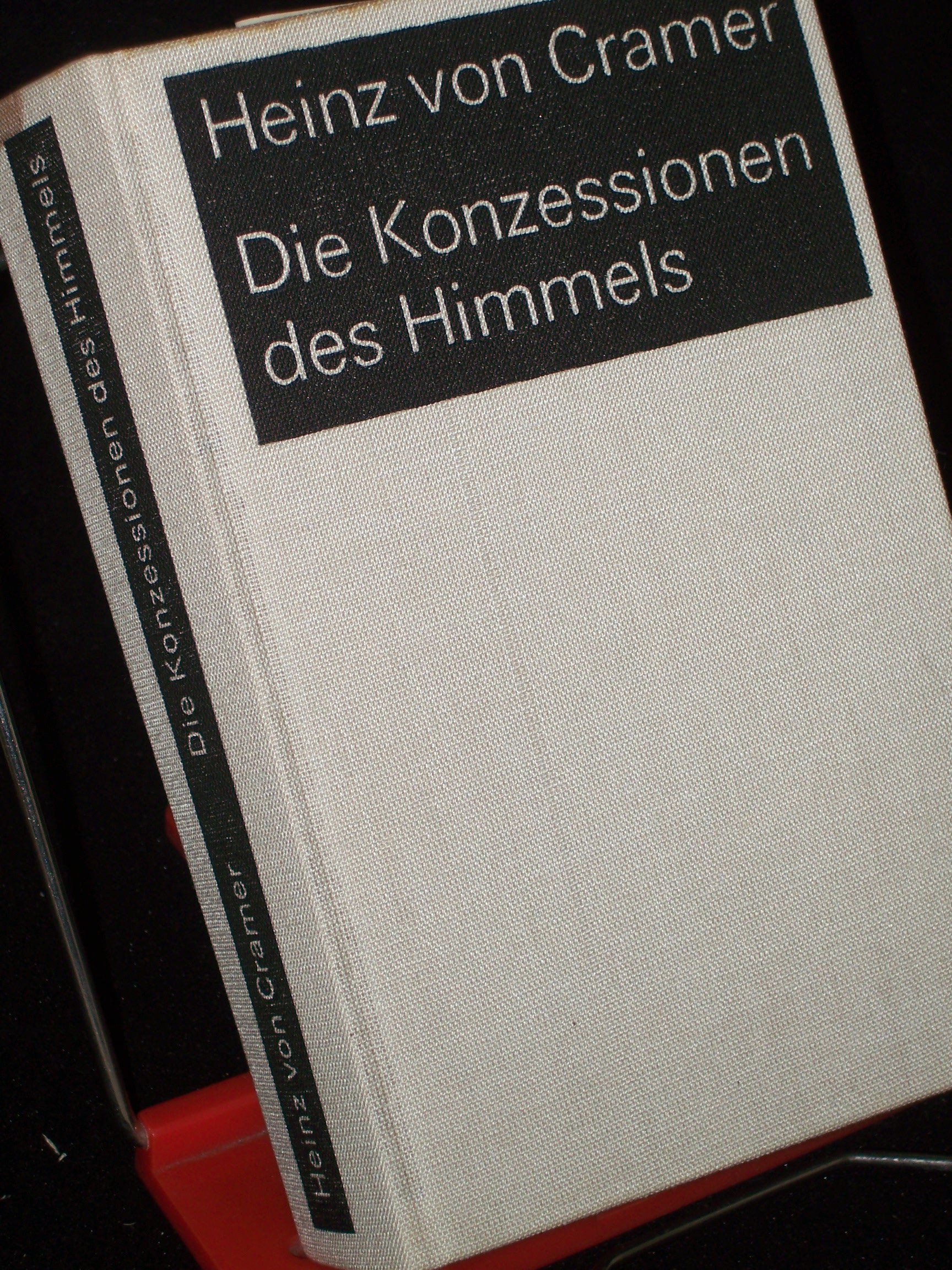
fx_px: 3007
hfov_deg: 18.0
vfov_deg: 23.8
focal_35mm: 82
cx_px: 476
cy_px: 635
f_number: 4
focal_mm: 13.6
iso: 80
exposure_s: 1/80
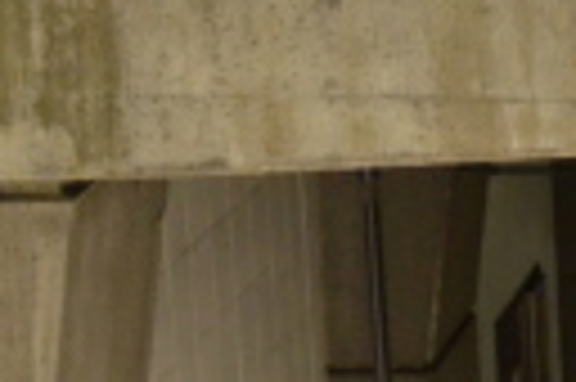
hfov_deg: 7.7
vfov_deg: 5.6
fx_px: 3883
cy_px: 515
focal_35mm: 243
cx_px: 1534
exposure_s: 1/20
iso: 1600
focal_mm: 26
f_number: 3.8
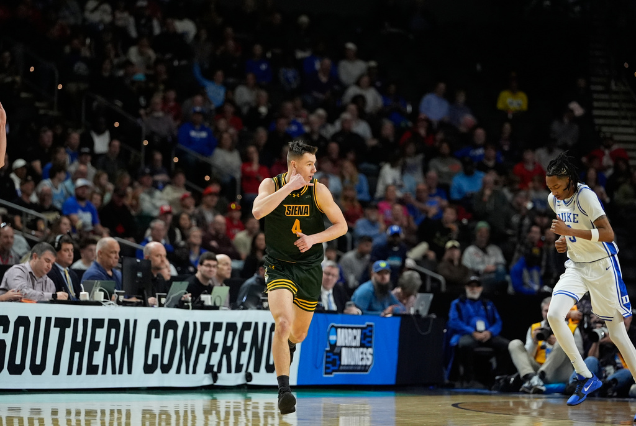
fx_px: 3554
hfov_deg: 10.2
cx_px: 318
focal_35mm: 201
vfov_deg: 6.8
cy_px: 213
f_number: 2
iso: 4000
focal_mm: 134
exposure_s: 1/5000
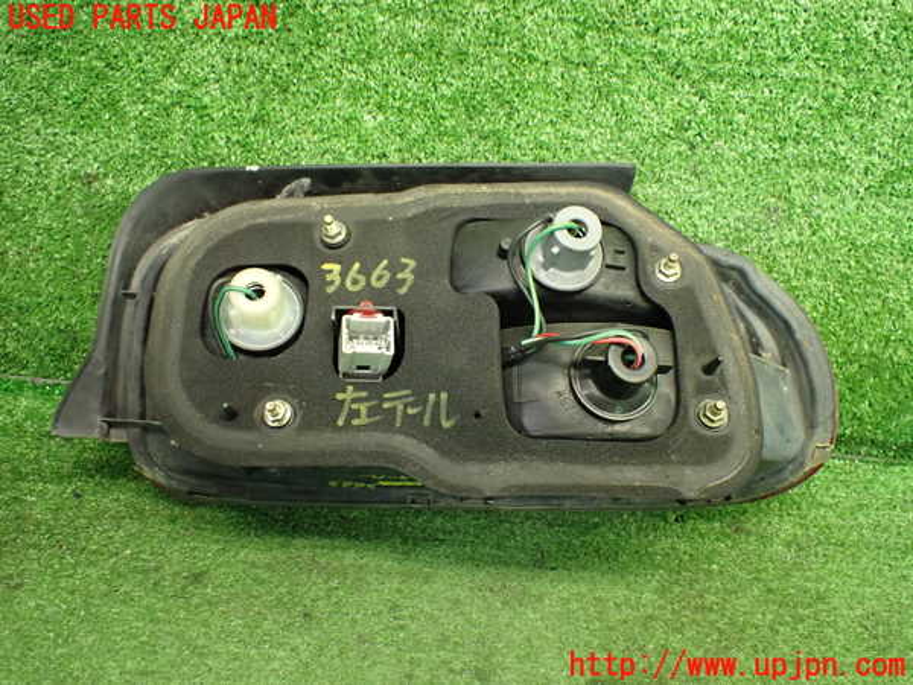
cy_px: 342
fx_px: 791
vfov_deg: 46.8
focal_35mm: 30
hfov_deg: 60.0
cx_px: 456
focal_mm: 5.4
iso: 800
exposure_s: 1/60
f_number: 2.3
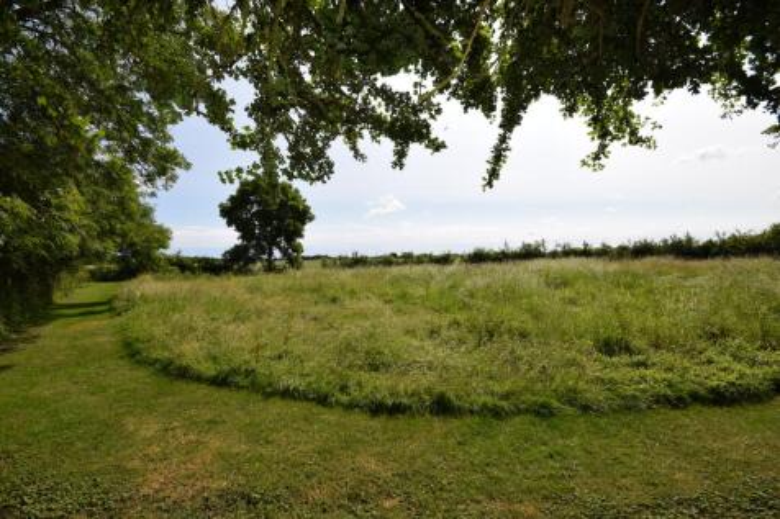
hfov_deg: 100.4
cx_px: 390
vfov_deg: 77.3
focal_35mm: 15
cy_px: 260
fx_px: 325
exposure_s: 1/200
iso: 100
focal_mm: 10
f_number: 11
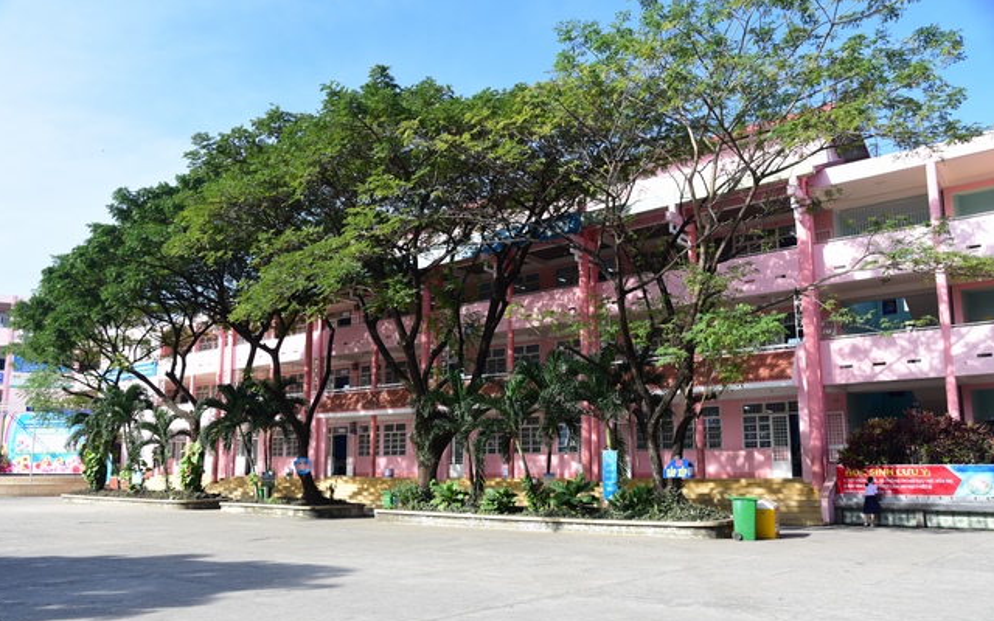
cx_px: 497
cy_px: 334
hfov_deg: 64.6
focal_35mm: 29
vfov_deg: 43.1
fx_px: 786
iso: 125
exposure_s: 1/200
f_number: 6.3
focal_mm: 28
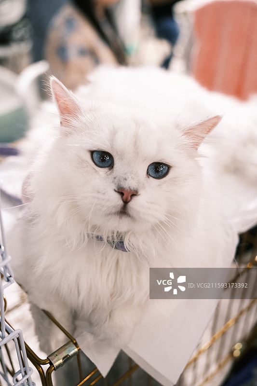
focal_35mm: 37
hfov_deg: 35.9
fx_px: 396
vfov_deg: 51.9
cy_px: 193
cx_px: 128
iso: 1600
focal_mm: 24.8
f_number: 2.8
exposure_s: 1/400
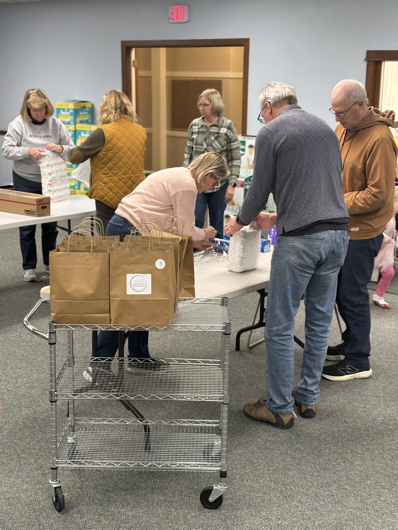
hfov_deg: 28.0
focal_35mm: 52
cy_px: 265
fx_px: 797
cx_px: 199
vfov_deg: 36.8
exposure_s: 1/60
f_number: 1.6
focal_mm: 5.96
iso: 125
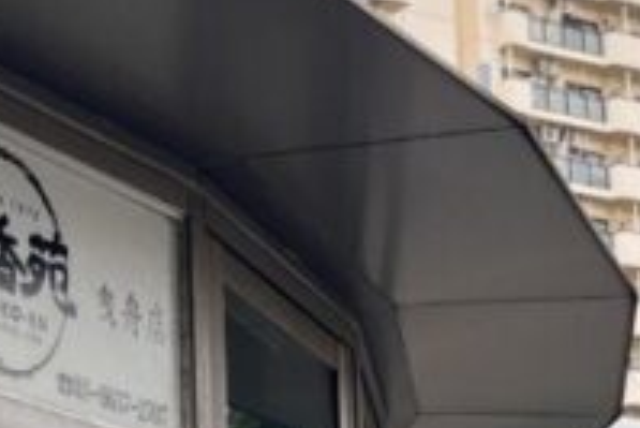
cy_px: 526
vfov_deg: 9.7
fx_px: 2473
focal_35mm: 139
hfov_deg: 14.7
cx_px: 132
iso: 50
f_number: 1.6
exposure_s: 1/489
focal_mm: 5.1
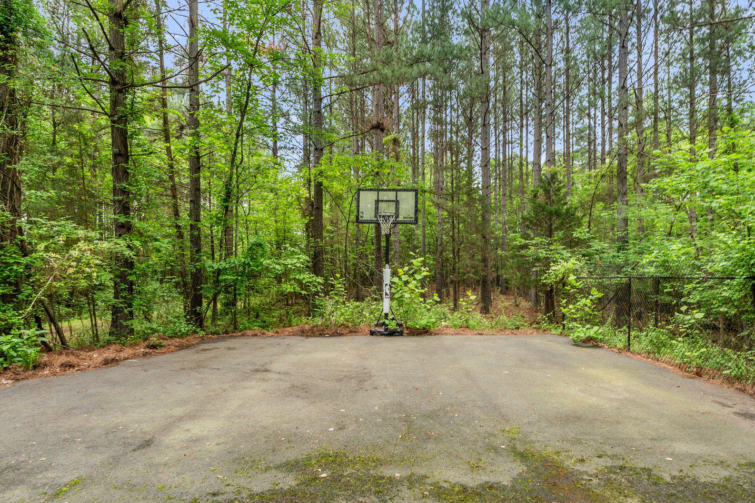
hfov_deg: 83.9
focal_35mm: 20
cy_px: 293
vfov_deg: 61.6
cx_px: 398
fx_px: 419
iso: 500
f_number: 8
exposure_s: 1/50
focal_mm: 14
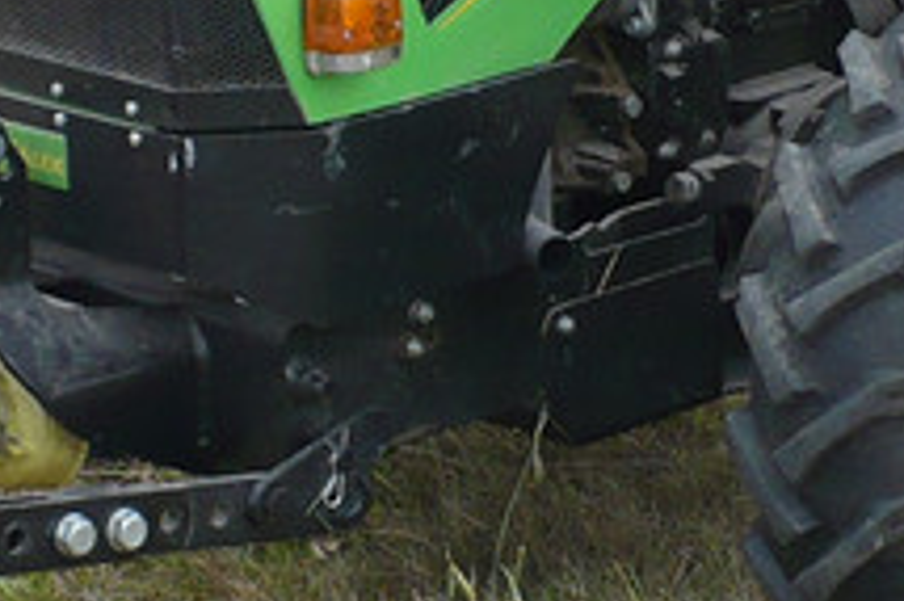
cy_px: 113
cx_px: 221
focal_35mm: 191
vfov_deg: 7.2
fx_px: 4792
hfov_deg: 10.8
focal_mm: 6.1
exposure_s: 1/320
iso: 100
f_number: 2.8
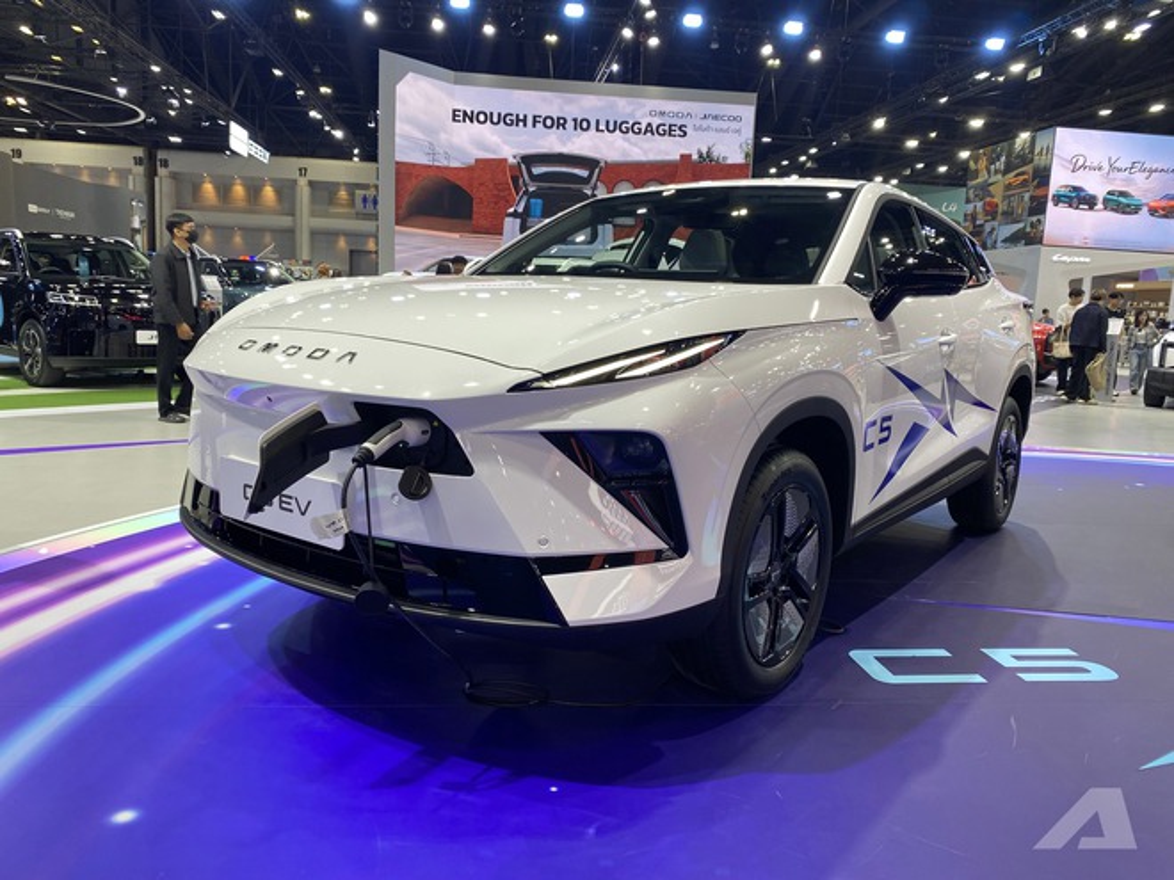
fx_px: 882
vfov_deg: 53.1
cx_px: 587
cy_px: 440
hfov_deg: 67.3
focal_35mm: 26
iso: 64
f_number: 1.8
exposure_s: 1/100
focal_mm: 4.25
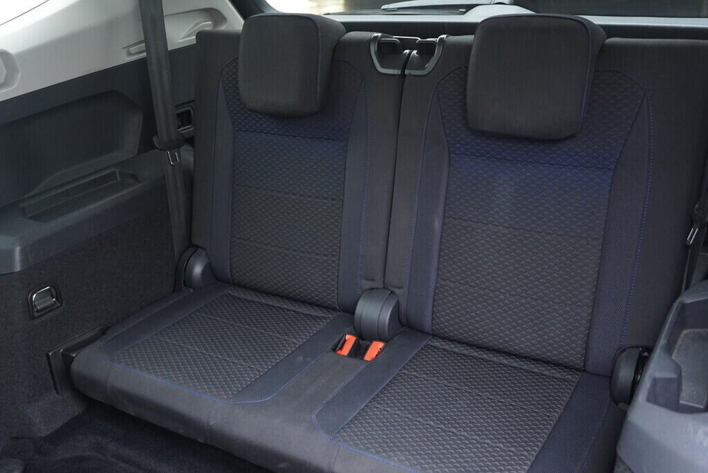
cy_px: 236
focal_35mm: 36
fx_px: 708
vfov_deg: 36.9
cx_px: 354
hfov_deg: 53.1
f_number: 2.8
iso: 1600
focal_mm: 24
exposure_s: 1/40
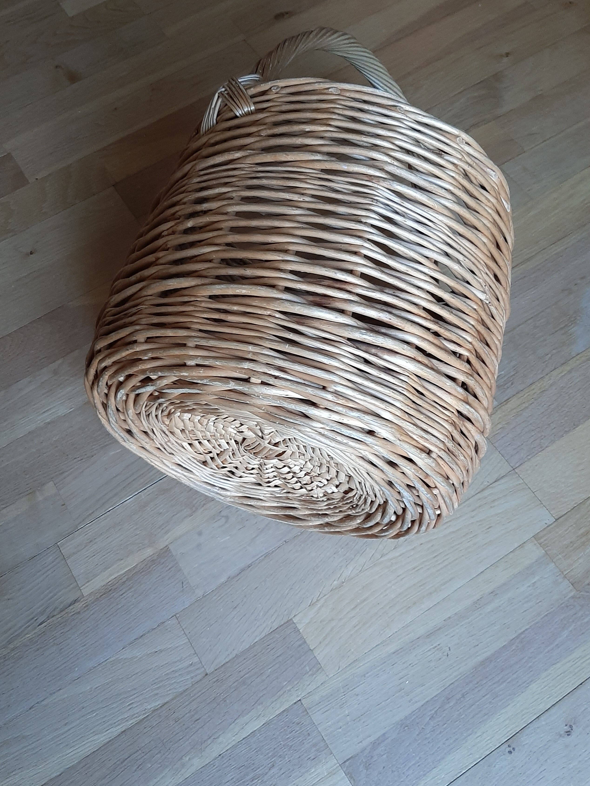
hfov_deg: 45.4
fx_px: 705
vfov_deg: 58.3
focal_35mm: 31
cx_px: 266
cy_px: 371
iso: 160
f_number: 1.7
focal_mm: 3.93
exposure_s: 1/50
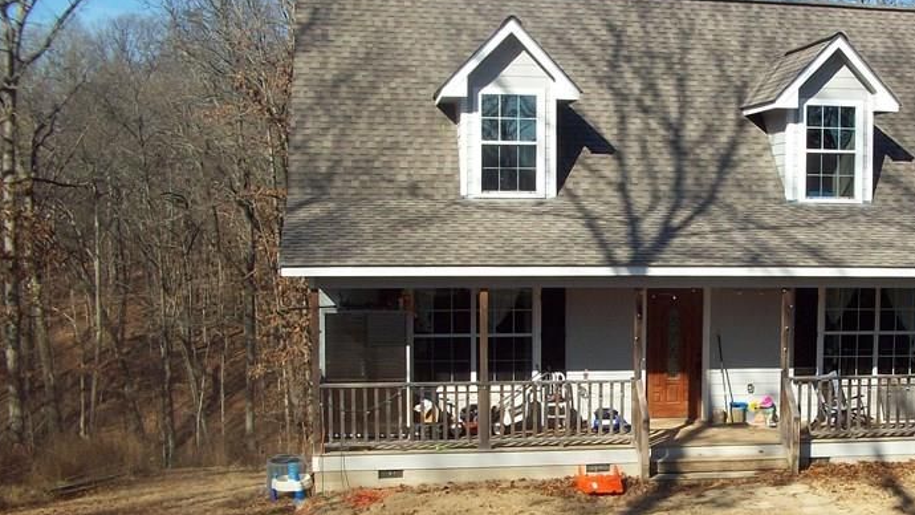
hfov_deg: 37.1
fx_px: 1334
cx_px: 670
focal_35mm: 55
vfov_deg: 21.7
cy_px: 348
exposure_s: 1/359
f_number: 5.5
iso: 80
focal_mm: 5.7
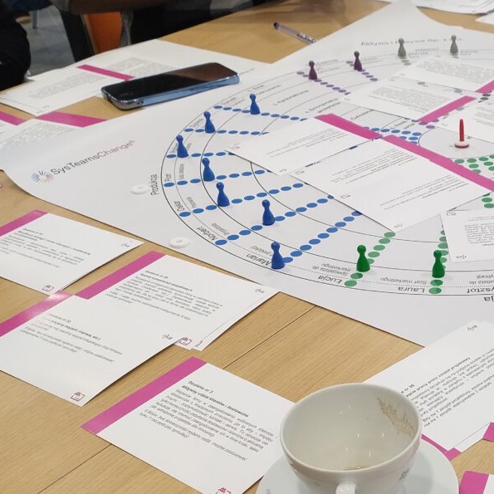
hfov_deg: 28.7
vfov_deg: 29.6
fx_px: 920
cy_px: 366
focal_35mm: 57
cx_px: 460
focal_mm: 4.71
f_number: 1.7
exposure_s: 1/50
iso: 728
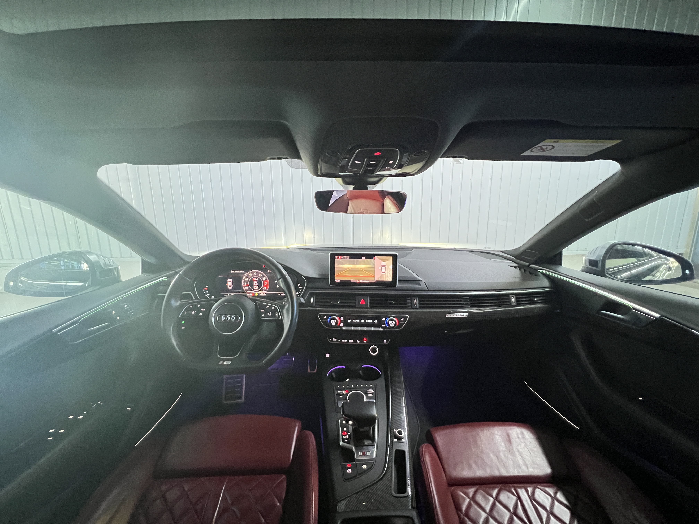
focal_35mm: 13
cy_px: 262
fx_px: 263
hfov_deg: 106.2
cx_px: 350
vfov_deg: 89.9
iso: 1000
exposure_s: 1/38
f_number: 1.8
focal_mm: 1.57
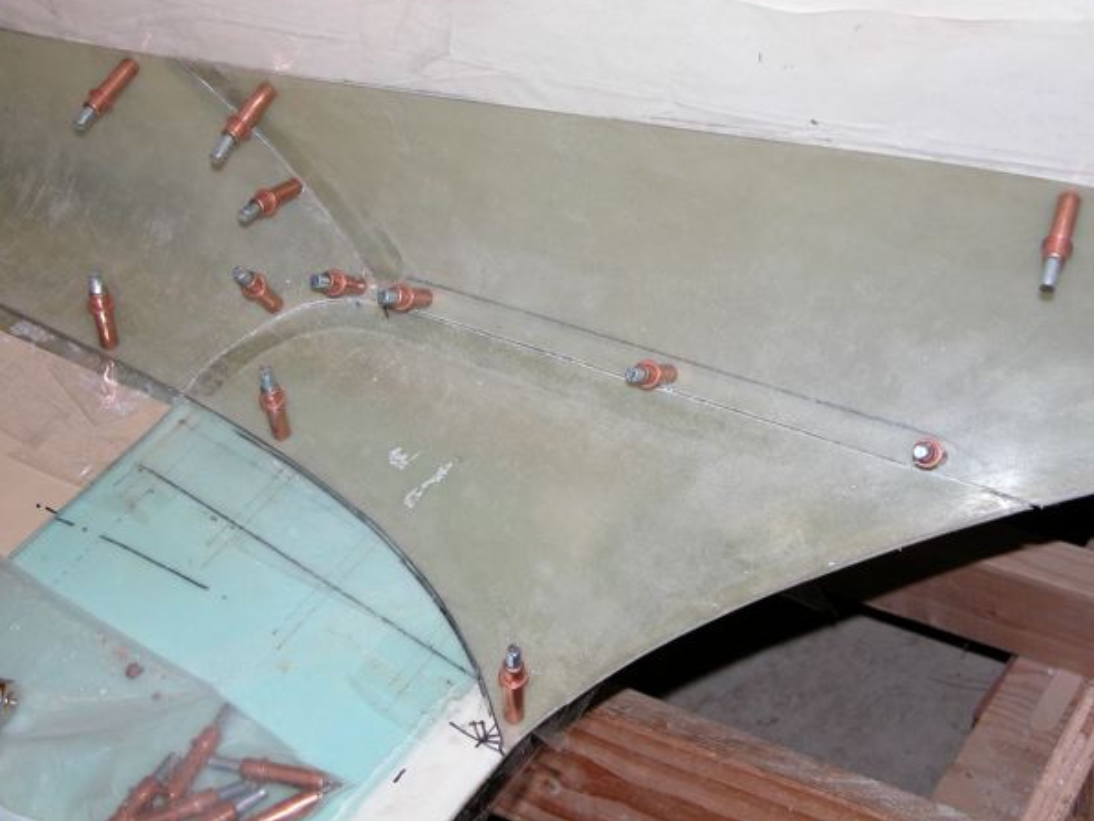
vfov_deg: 19.6
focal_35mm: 75
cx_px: 564
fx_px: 2371
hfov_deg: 26.0
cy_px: 383
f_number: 3.3
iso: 100
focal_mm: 17.8
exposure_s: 1/125
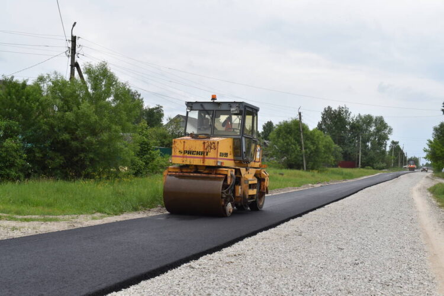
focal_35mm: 40
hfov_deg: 47.9
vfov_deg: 33.0
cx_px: 222
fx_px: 499
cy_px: 148
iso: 100
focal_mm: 27
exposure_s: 1/200
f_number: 9
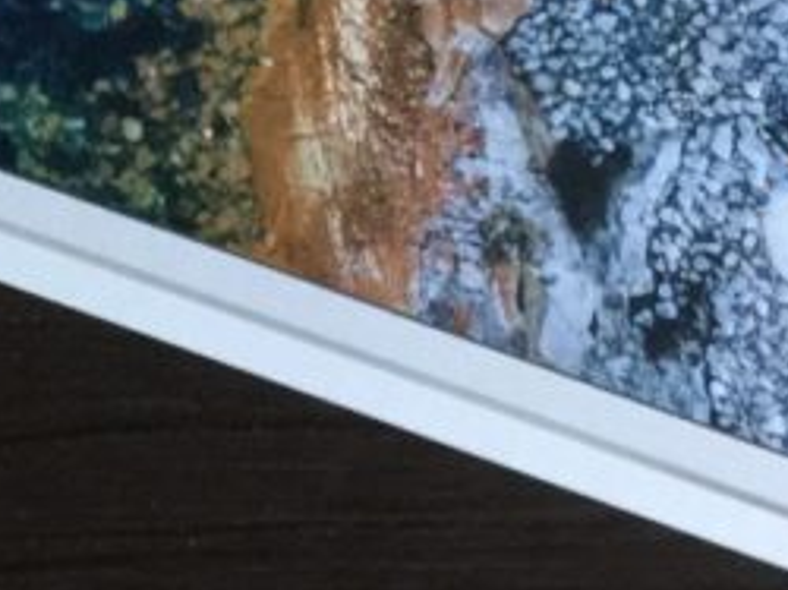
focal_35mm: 119
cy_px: -540
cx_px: 101
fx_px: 2706
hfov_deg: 16.4
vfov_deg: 11.4
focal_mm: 4.15
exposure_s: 1/8
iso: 100
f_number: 2.2
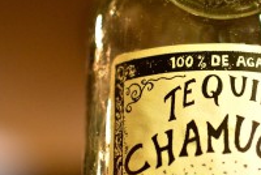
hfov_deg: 12.2
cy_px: 87
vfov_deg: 8.2
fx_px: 1217
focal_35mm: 168
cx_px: 224
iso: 800
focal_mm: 35
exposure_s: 1/15
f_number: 1.8
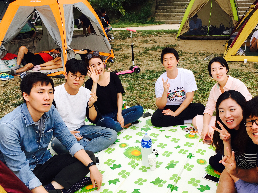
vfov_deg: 38.5
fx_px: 276
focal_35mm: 37
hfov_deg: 50.1
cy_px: 113
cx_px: 143
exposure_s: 1/124
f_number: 2.2
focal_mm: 4.15
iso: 25
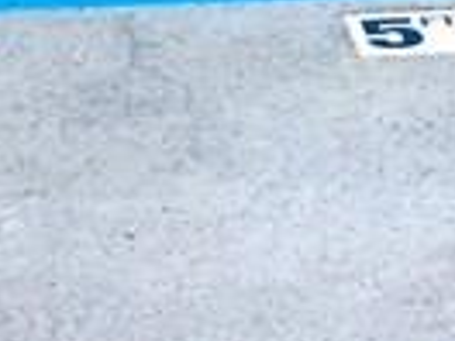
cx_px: 465
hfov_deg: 8.7
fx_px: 2957
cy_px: -489
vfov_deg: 6.3
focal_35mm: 225
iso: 32
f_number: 2.2
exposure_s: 1/1582
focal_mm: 4.15
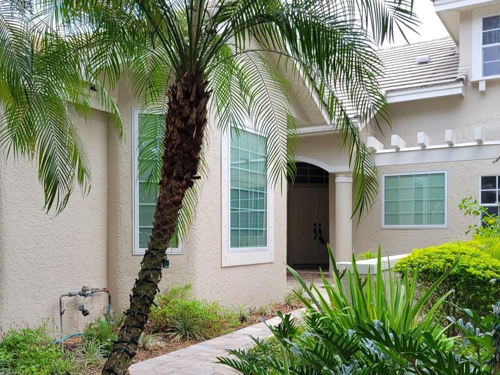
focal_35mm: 40
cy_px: 235
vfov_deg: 35.8
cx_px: 204
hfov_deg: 46.6
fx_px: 578
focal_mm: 5.4
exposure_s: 1/372
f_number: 1.8
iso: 40
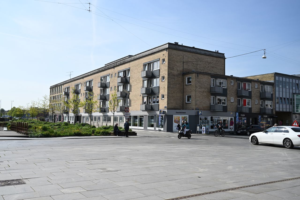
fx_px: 292
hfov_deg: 54.4
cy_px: 100
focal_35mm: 35
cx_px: 150
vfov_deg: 37.9
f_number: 3.5
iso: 100
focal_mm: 35
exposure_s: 1/2000
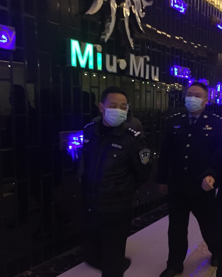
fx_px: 312
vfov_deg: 47.9
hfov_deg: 37.8
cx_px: 176
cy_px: 138
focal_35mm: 38
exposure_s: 1/17
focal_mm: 4.15
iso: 400
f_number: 2.2
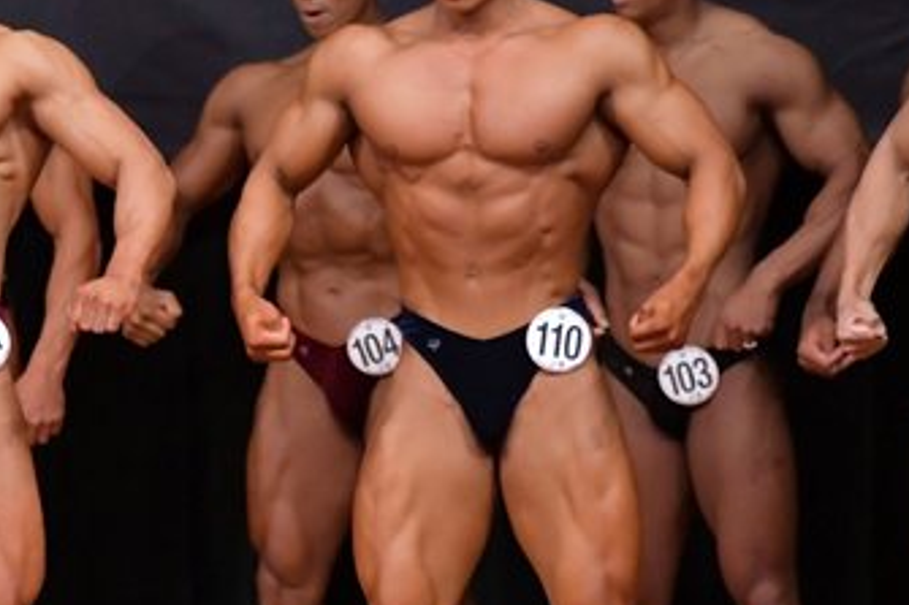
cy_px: 388
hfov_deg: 3.3
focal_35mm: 625
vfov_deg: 2.2
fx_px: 15773
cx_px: -47
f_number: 5.6
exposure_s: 1/400
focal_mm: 180
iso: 5000
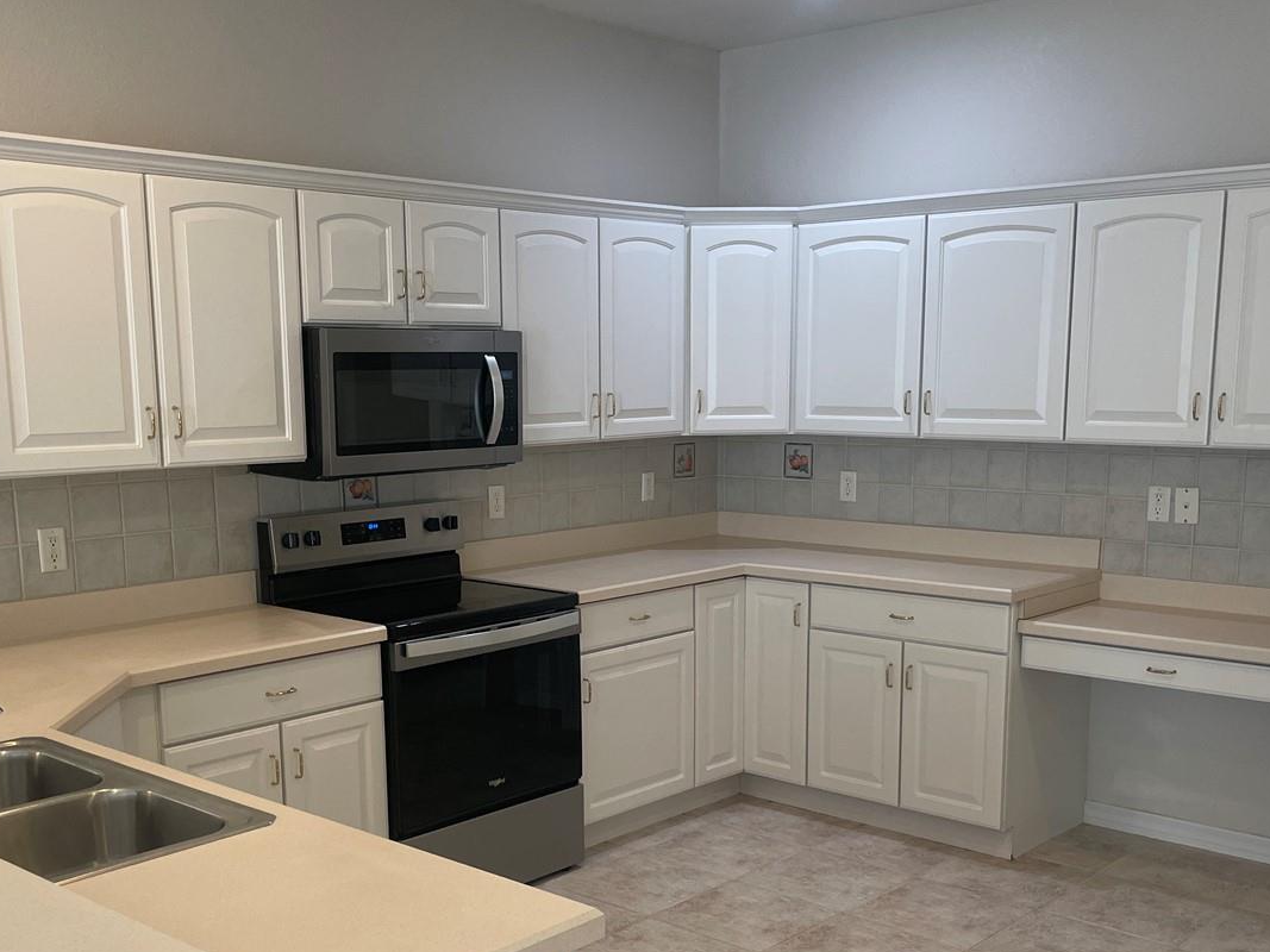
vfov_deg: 36.5
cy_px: 616
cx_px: 609
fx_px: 1431
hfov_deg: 47.9
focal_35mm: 39
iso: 125
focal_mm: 4.2
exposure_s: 1/120
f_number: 1.6
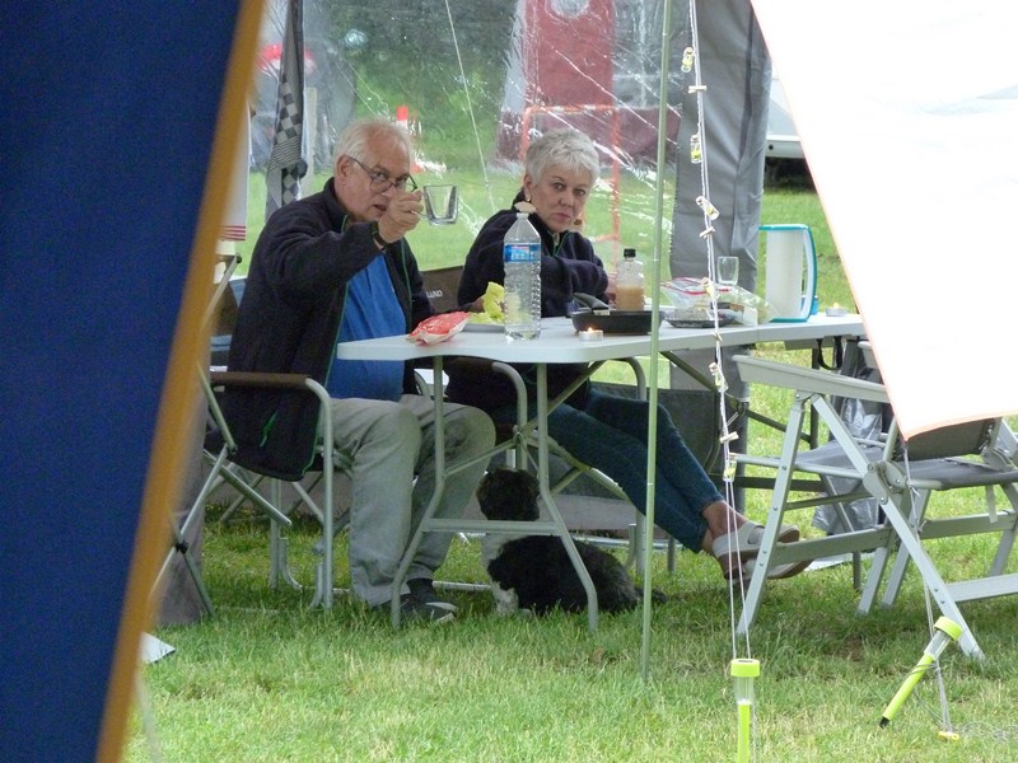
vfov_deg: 7.4
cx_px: 509
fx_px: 5882
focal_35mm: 200
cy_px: 382
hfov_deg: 9.9
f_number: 3.8
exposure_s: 1/60
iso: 800
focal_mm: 36.1
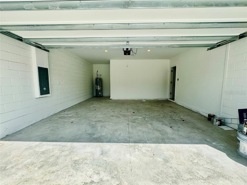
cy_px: 92
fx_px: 100
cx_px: 124
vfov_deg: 85.7
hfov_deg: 102.1
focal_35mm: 14
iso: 40
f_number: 2.2
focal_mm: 2.22
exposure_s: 1/720
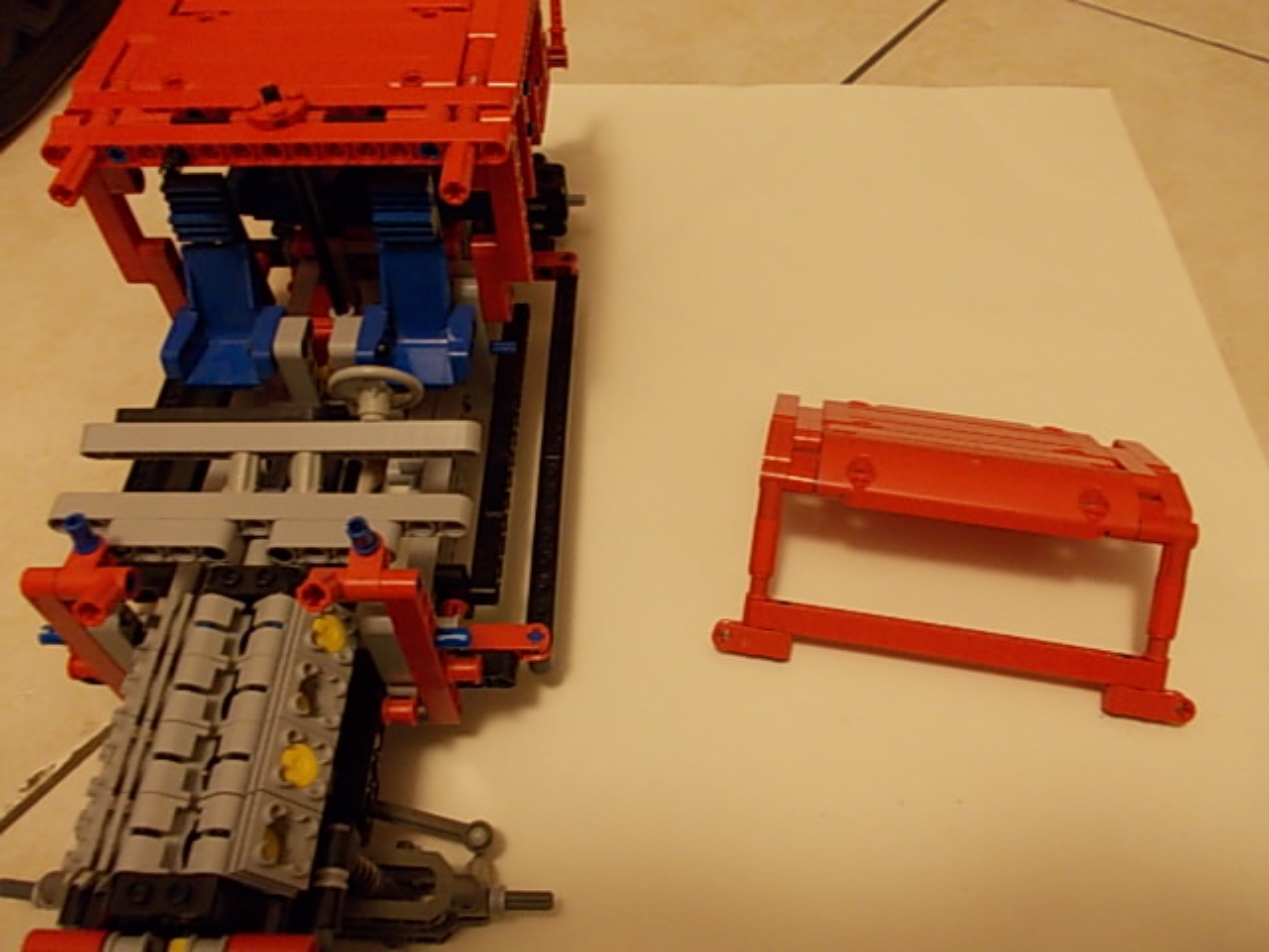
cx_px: 634
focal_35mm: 28
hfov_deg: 63.4
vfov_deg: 49.7
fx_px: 1026
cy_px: 476
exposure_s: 1/4
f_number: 2.7
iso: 200
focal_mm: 4
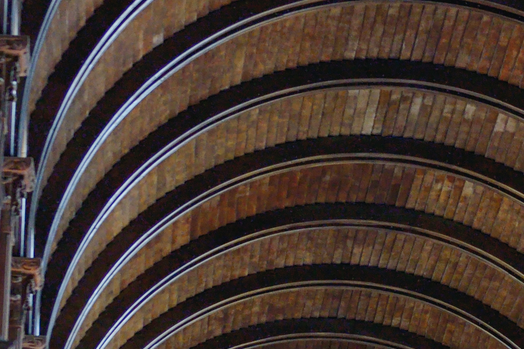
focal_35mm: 268
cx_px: 781
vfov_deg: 5.1
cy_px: 480
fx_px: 3901
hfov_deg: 7.6
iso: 500
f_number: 4.5
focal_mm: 70
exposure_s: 1/30
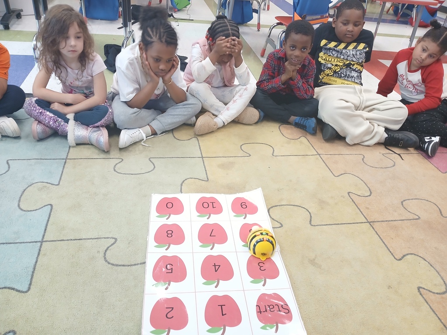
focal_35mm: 26
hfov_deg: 67.3
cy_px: 168
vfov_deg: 53.1
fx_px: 336
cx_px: 224
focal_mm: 3.98
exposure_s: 1/40
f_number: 1.8
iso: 250
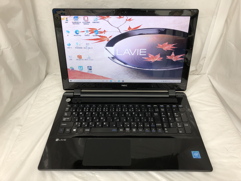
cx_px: 120
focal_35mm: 28
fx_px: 195
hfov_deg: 63.4
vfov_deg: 49.7
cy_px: 90
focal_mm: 4
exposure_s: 1/30
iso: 40
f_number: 1.8
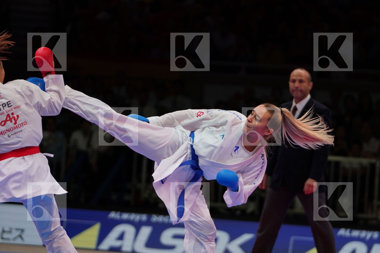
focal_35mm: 210
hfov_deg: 9.8
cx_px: 190
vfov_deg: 6.5
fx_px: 2216
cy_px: 126
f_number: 2.8
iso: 500
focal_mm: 140
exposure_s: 1/1000
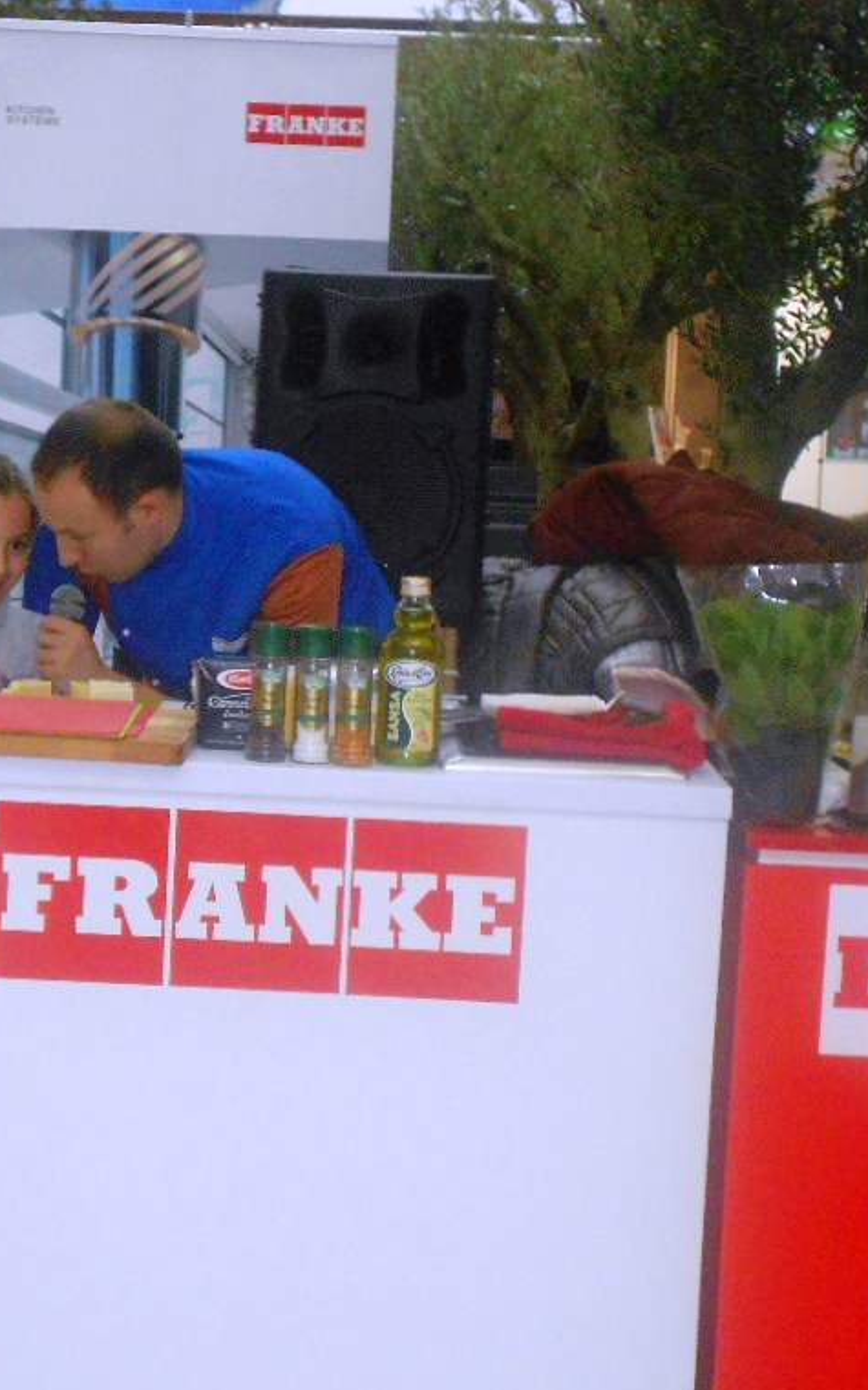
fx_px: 3028
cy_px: 700
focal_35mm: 80
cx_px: 241
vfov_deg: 25.8
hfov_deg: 16.2
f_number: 4.9
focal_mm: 10
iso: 400
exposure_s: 1/60
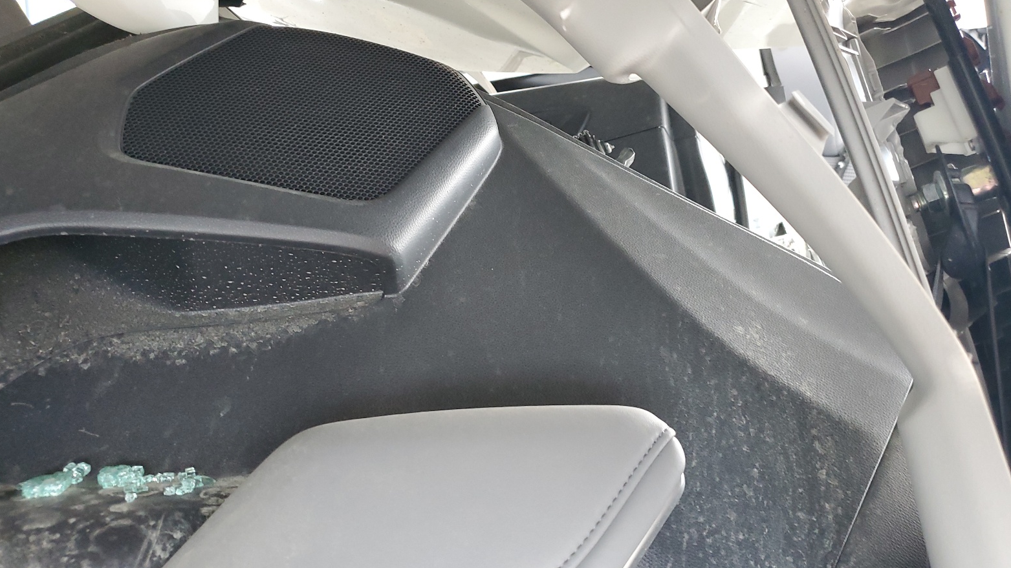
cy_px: 303
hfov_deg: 66.1
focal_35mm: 29
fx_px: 777
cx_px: 504
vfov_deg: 40.2
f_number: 1.5
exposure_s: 1/60.2
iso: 208
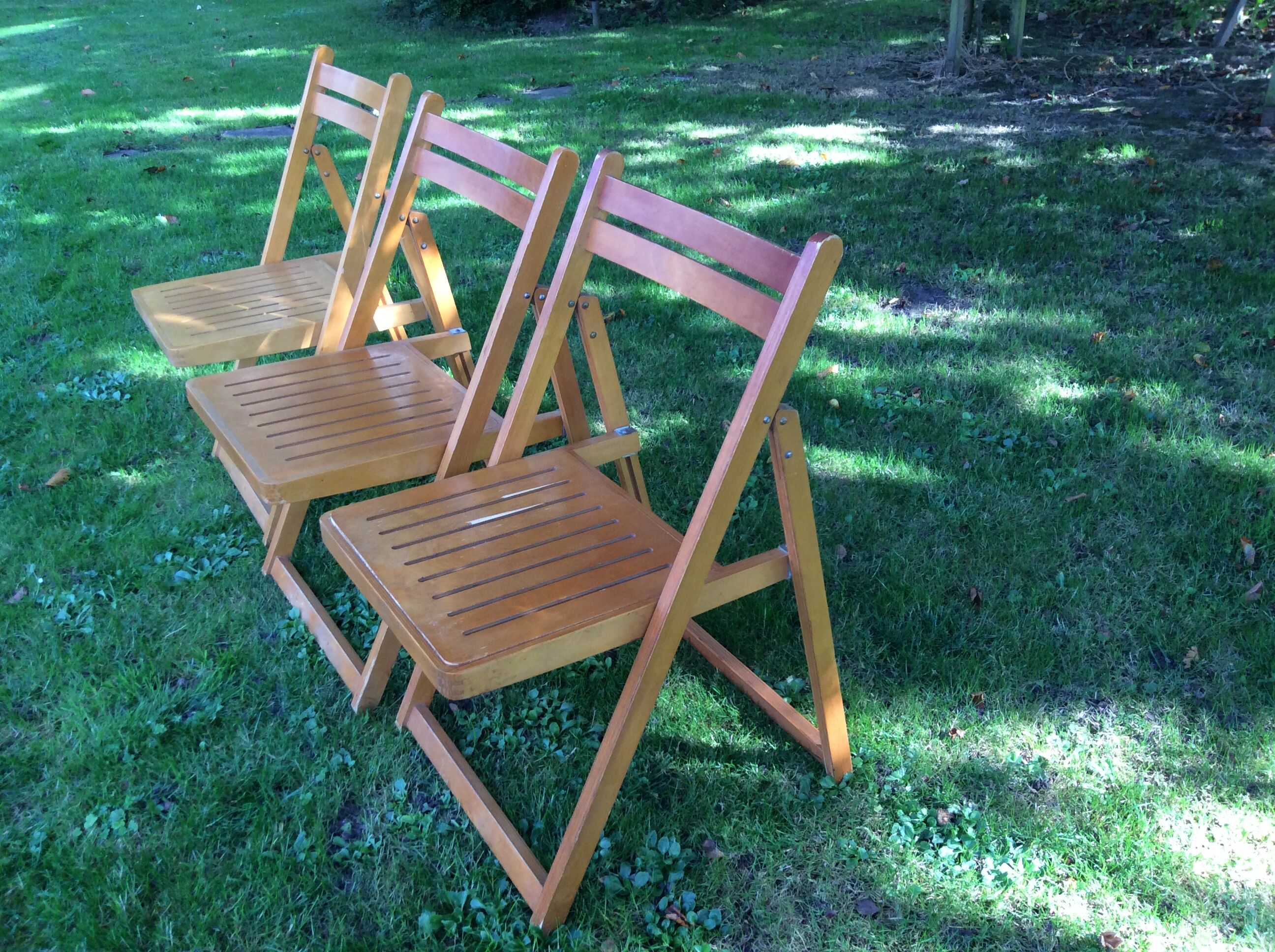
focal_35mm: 32
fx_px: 1177
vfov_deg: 44.1
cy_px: 476
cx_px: 638
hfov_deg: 56.9
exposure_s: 1/100
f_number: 2.4
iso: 64
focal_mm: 3.3
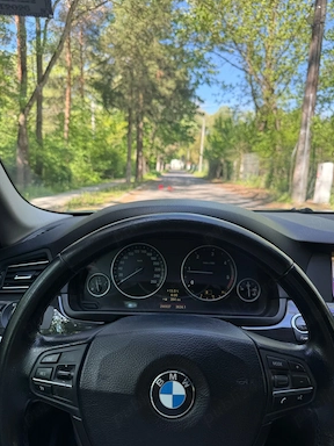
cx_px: 173
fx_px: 322
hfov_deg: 54.9
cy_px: 229
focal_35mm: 25
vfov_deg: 69.4
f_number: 1.78
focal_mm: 6.76
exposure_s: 1/228
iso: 64
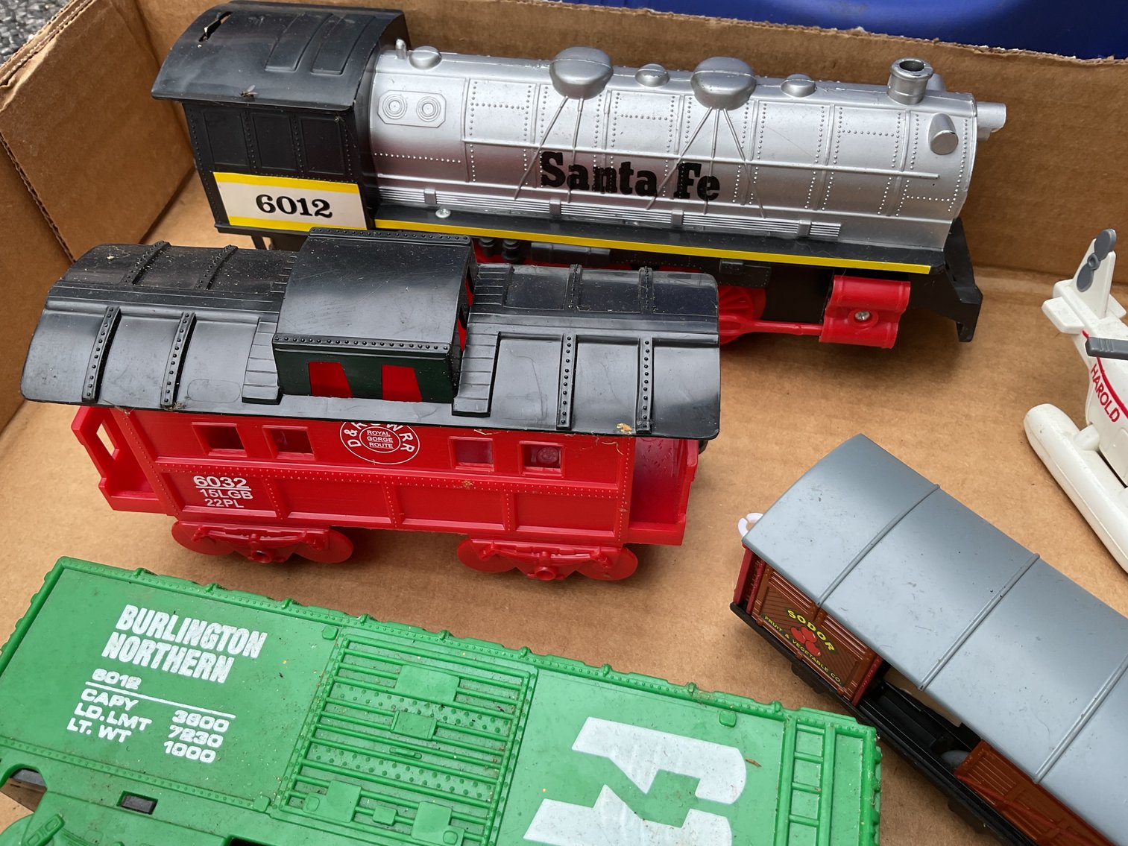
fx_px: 945
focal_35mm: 29
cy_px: 423
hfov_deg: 61.7
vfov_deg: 48.2
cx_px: 564
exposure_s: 1/514
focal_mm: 3
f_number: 1.8
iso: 16
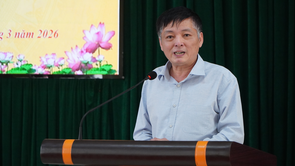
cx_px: 147
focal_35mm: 142
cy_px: 80
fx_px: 1111
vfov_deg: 8.5
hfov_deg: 15.1
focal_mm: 90
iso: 2500
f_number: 5.6
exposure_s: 1/160
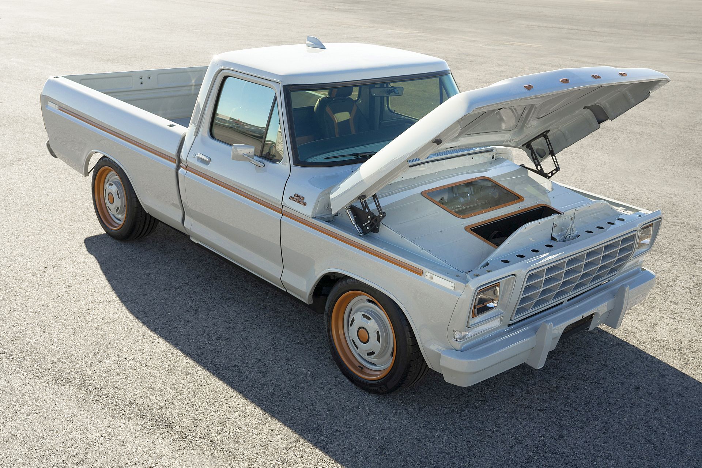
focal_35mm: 41
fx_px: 799
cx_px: 351
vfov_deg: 32.6
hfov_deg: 47.4
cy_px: 234
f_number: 6.3
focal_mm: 41
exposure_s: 1/250
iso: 200
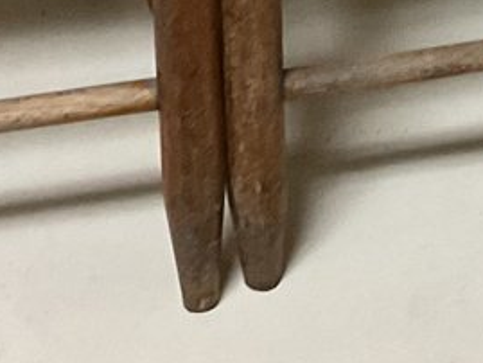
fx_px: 2275
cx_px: 631
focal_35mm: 163
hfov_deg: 11.8
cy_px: -452
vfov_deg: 8.5
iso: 200
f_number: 1.8
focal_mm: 3
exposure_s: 1/60
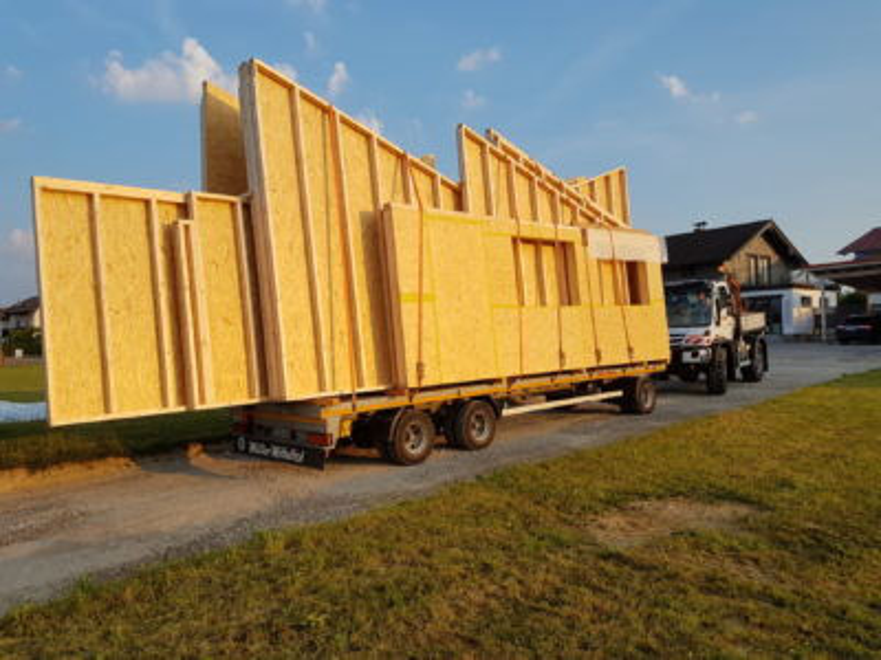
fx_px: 662
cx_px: 440
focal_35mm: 26
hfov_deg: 67.3
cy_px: 330
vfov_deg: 53.1
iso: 40
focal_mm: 4.2
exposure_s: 1/966
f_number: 1.7
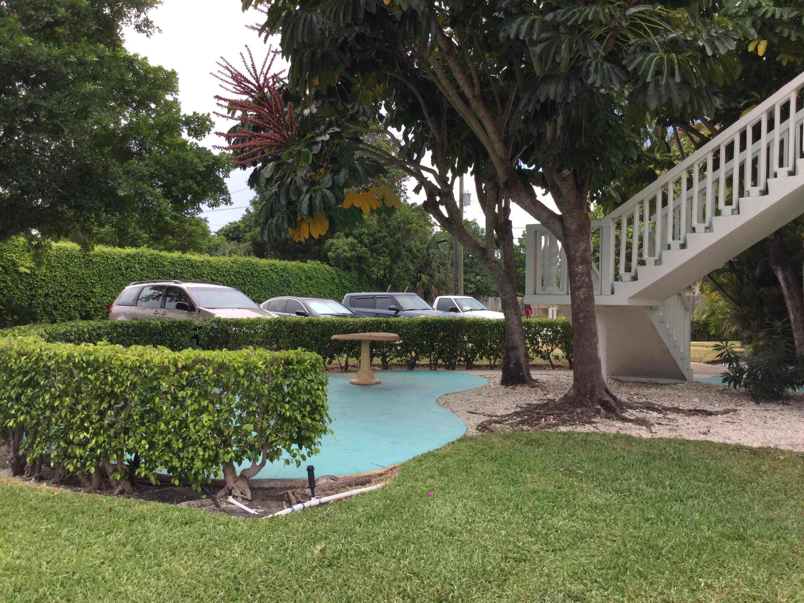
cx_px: 402
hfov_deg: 58.4
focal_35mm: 31
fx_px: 720
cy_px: 302
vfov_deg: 45.4
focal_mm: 3.3
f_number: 2.4
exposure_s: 1/327
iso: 25
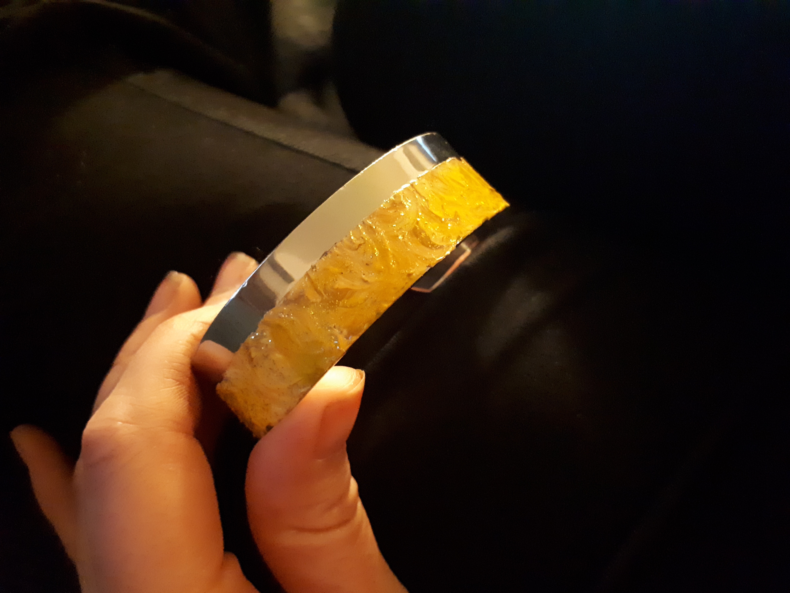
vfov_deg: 51.4
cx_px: 395
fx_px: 616
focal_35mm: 27
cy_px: 296
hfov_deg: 65.3
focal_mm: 3.6
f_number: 1.9
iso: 2000
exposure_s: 1/10
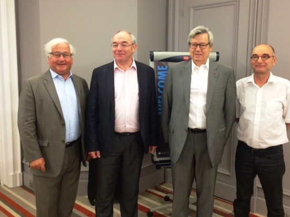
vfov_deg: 41.7
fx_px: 285
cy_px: 96
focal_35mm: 34
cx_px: 151
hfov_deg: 54.0
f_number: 2.2
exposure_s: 1/33
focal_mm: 4.15
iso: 160
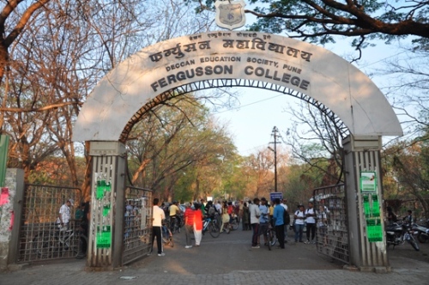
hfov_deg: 59.6
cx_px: 214
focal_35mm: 32
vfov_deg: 41.6
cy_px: 142
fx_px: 375
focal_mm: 21
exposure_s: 1/160
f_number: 6.3
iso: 200
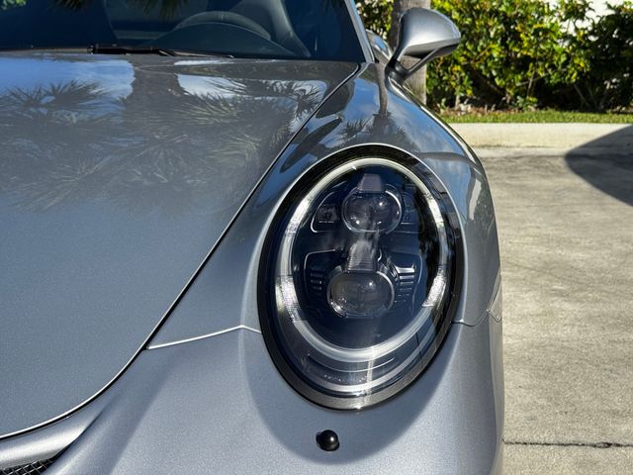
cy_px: 238
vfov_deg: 30.3
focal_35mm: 48
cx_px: 316
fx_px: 878
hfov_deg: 39.7
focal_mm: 6.76
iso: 64
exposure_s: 1/2415
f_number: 1.78
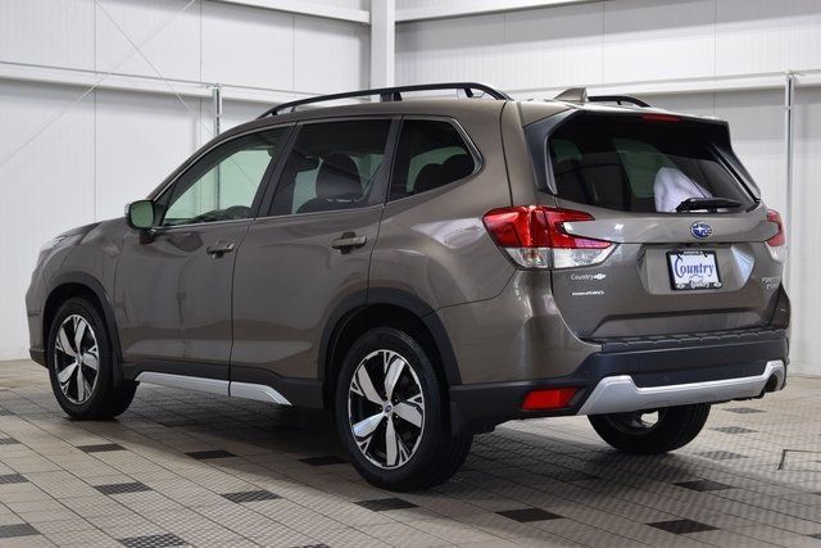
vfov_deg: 21.6
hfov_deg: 31.9
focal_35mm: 63
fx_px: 1437
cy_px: 274
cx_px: 410
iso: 400
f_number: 6.3
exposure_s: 1/15
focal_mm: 42
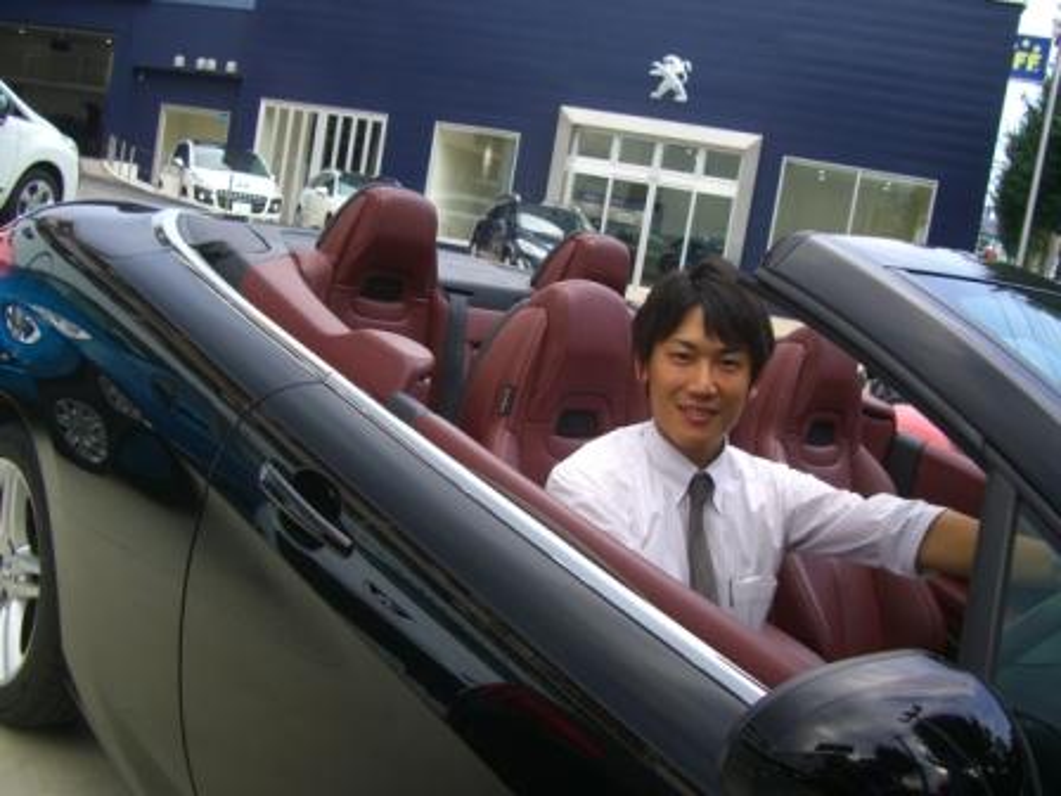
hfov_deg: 49.0
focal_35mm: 38
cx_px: 530
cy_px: 398
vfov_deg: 37.7
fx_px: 1165
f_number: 2.8
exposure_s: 1/125
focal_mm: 7.9
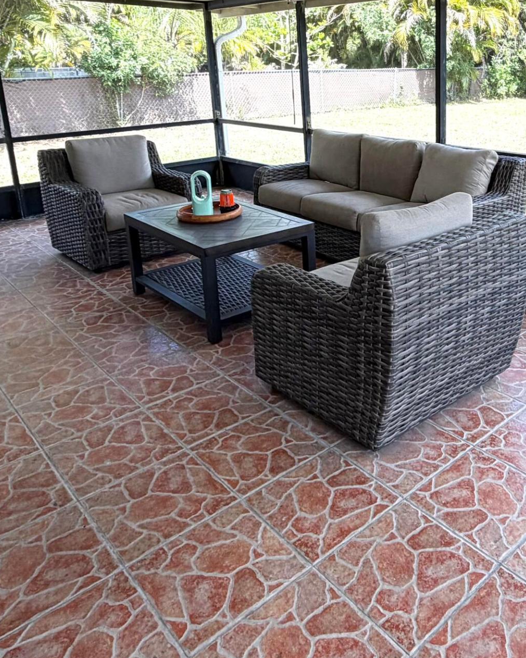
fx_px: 603
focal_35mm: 31
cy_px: 205
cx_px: 394
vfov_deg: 55.6
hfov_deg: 45.5
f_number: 2.2
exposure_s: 1/150
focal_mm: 2.22
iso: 40
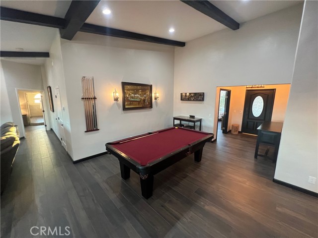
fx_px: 119
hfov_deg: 106.2
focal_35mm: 13
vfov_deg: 89.9
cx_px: 159
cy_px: 119
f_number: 1.8
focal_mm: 1.57
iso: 320
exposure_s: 1/60
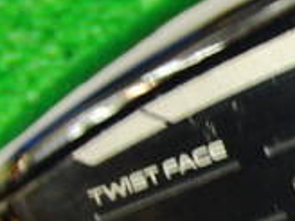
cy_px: 126
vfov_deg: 10.3
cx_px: 486
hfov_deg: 12.8
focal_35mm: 144
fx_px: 1227
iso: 400
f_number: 3.6
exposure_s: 1/13
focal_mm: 6.42
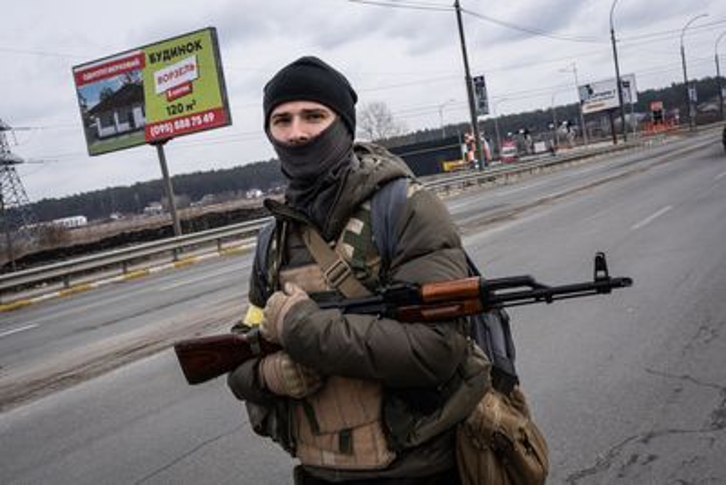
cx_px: 363
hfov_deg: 54.4
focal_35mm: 35
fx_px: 706
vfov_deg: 37.9
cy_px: 242
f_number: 16
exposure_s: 1/320
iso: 800
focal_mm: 35
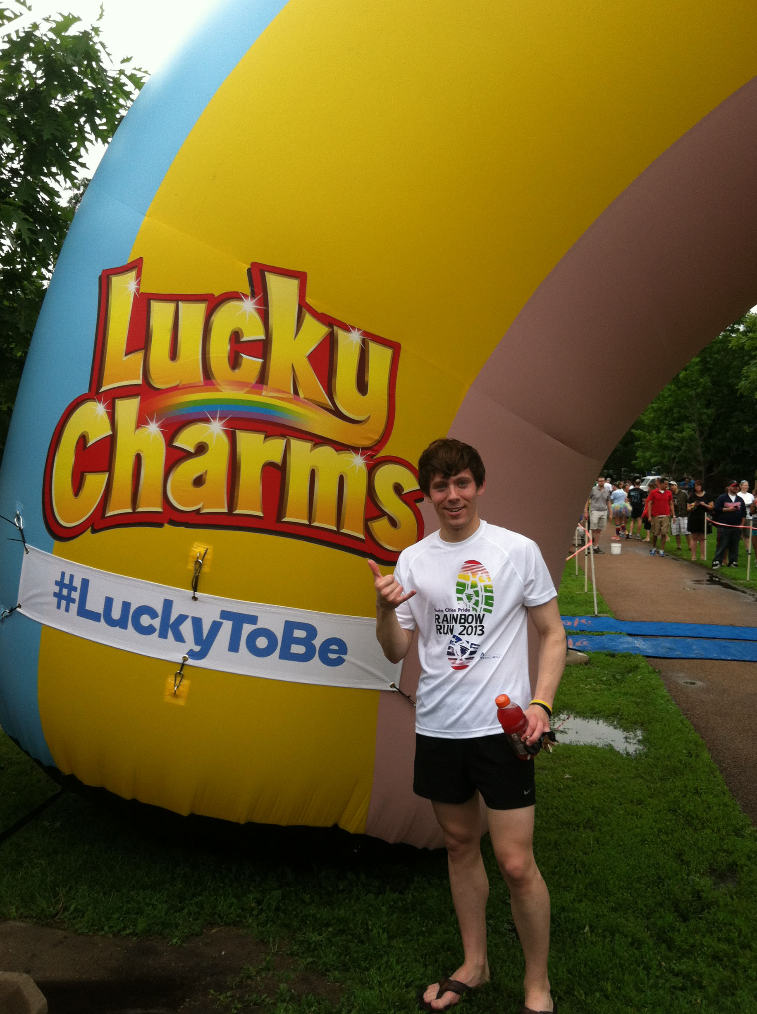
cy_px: 518
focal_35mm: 37
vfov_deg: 50.2
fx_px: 1082
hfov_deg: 38.6
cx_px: 386
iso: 80
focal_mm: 3.85
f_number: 2.8
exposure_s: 1/298
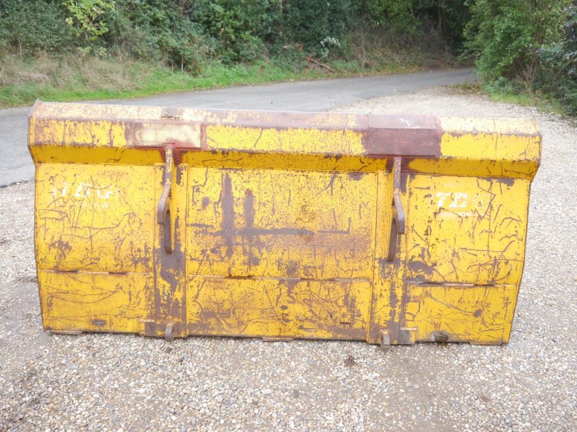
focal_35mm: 32
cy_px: 216
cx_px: 288
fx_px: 533
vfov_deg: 44.2
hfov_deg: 56.8
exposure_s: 1/100
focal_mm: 16
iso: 160
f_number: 4
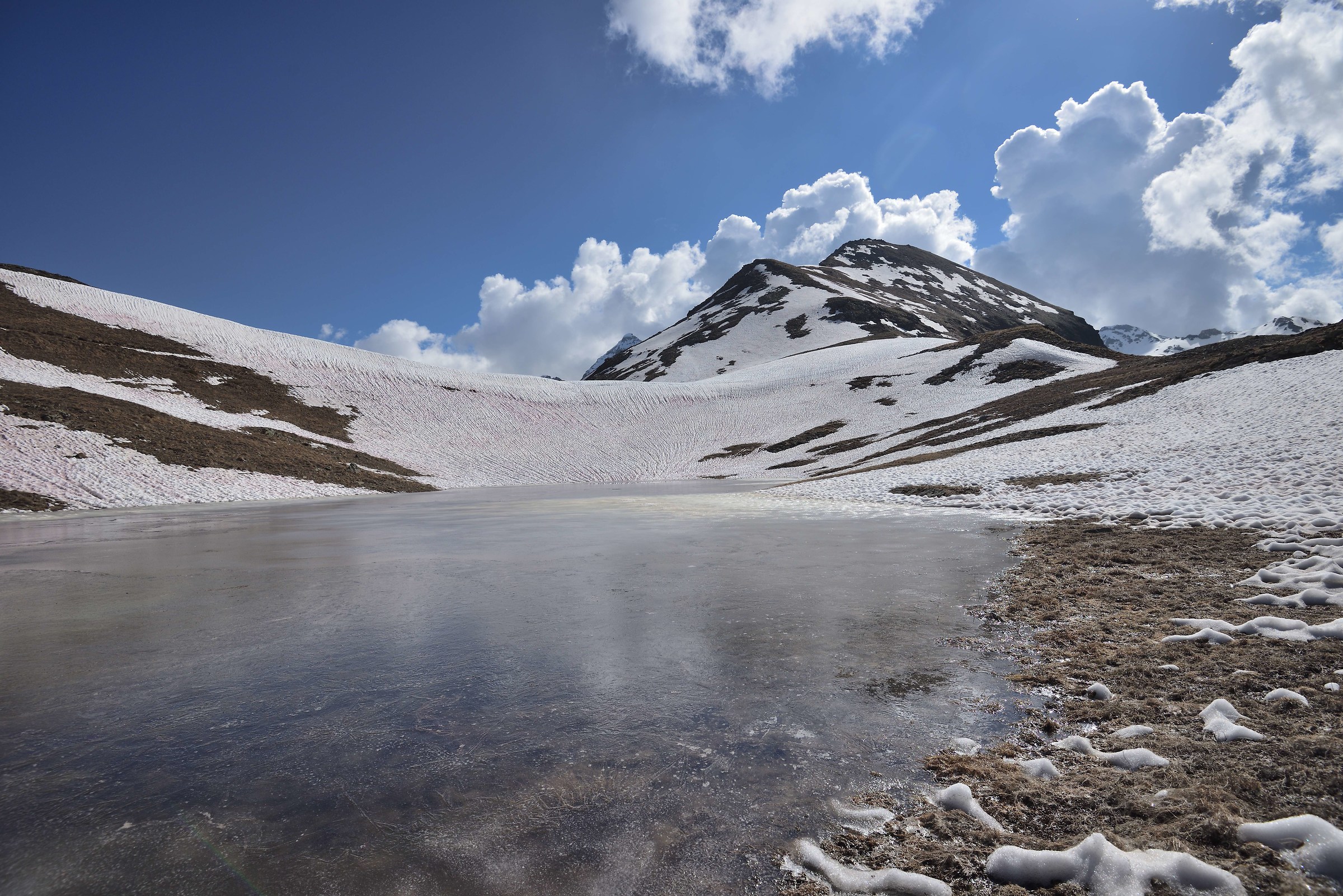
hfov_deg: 96.7
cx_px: 672
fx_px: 597
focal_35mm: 16
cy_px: 448
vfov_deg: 73.8
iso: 100
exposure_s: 1/320
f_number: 8
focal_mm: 16
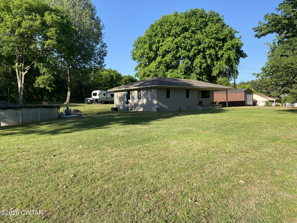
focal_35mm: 26
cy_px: 112
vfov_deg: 53.1
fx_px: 223
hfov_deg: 67.3
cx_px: 148
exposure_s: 1/1316
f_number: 1.8
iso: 32
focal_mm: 4.25
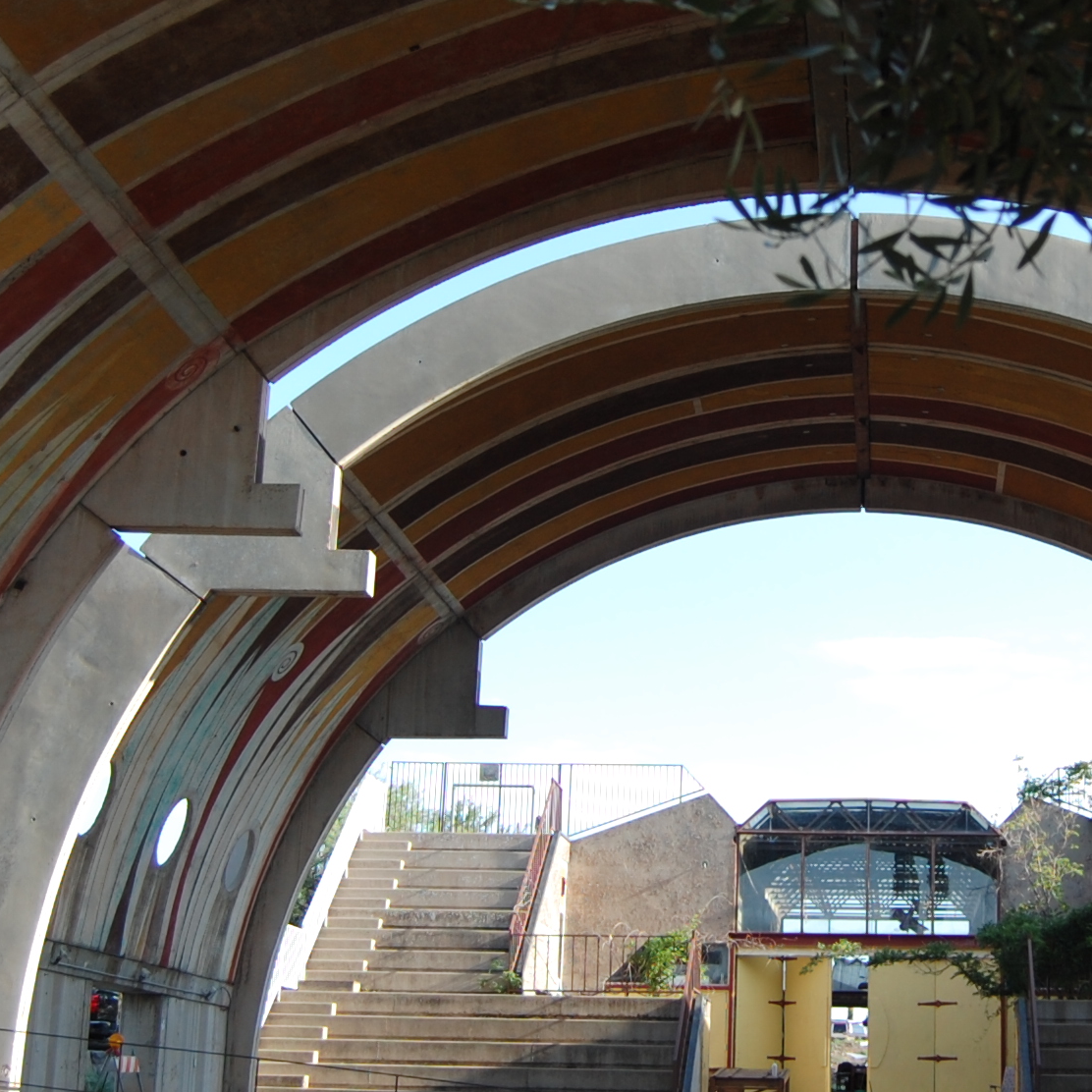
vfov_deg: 27.7
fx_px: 2213
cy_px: 467
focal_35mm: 62
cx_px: 790
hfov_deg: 27.4
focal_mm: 18
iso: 200
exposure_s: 1/500
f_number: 3.5
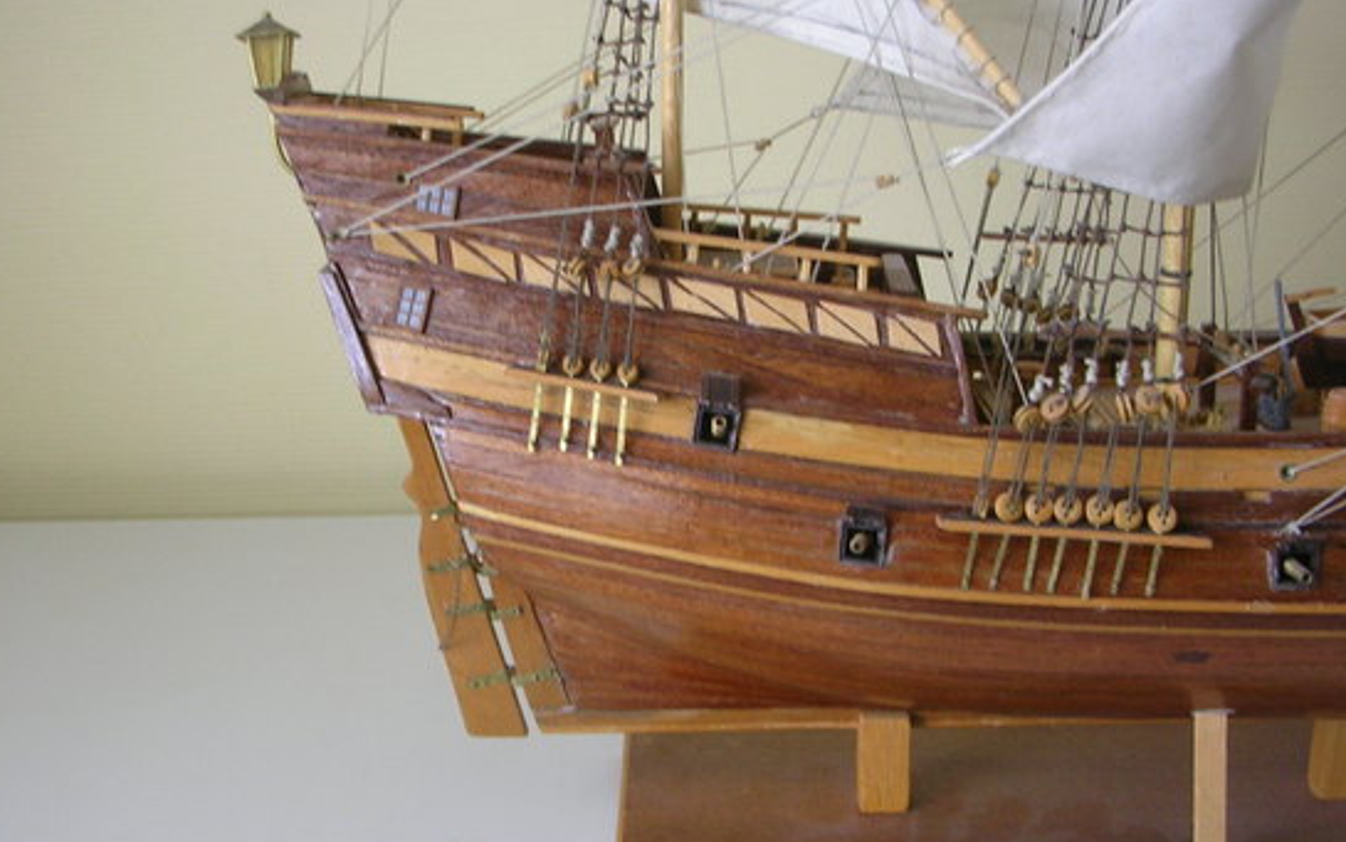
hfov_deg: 39.6
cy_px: 452
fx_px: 1871
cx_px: 642
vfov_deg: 25.4
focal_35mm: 51
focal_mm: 6.2
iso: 64
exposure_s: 1/5.8
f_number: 2.9
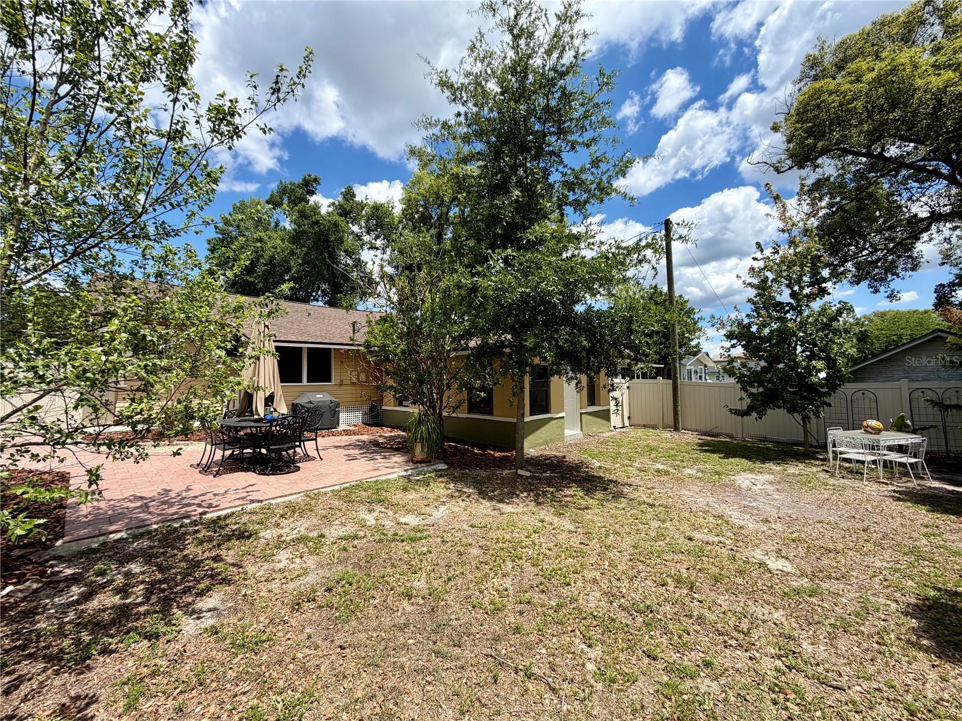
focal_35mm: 14
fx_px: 389
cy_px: 360
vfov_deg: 85.7
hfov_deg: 102.1
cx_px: 481
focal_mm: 2.22
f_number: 2.2
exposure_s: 1/809
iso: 20
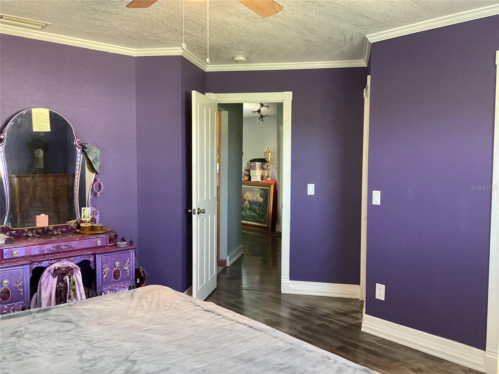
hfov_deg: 58.4
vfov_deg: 45.4
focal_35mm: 31
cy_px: 187
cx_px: 250
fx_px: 447
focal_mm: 3.3
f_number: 2.4
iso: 400
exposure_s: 1/30
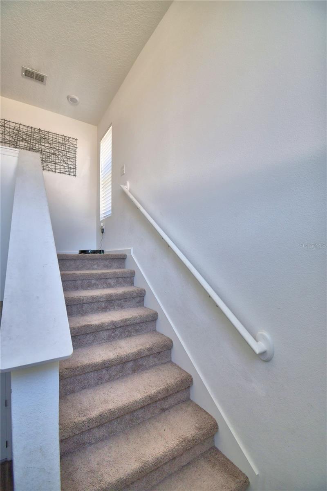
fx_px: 204
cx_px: 164
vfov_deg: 100.4
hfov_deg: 77.3
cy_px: 246
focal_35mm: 15
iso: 360
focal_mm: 10
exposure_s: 1/125
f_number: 4.5
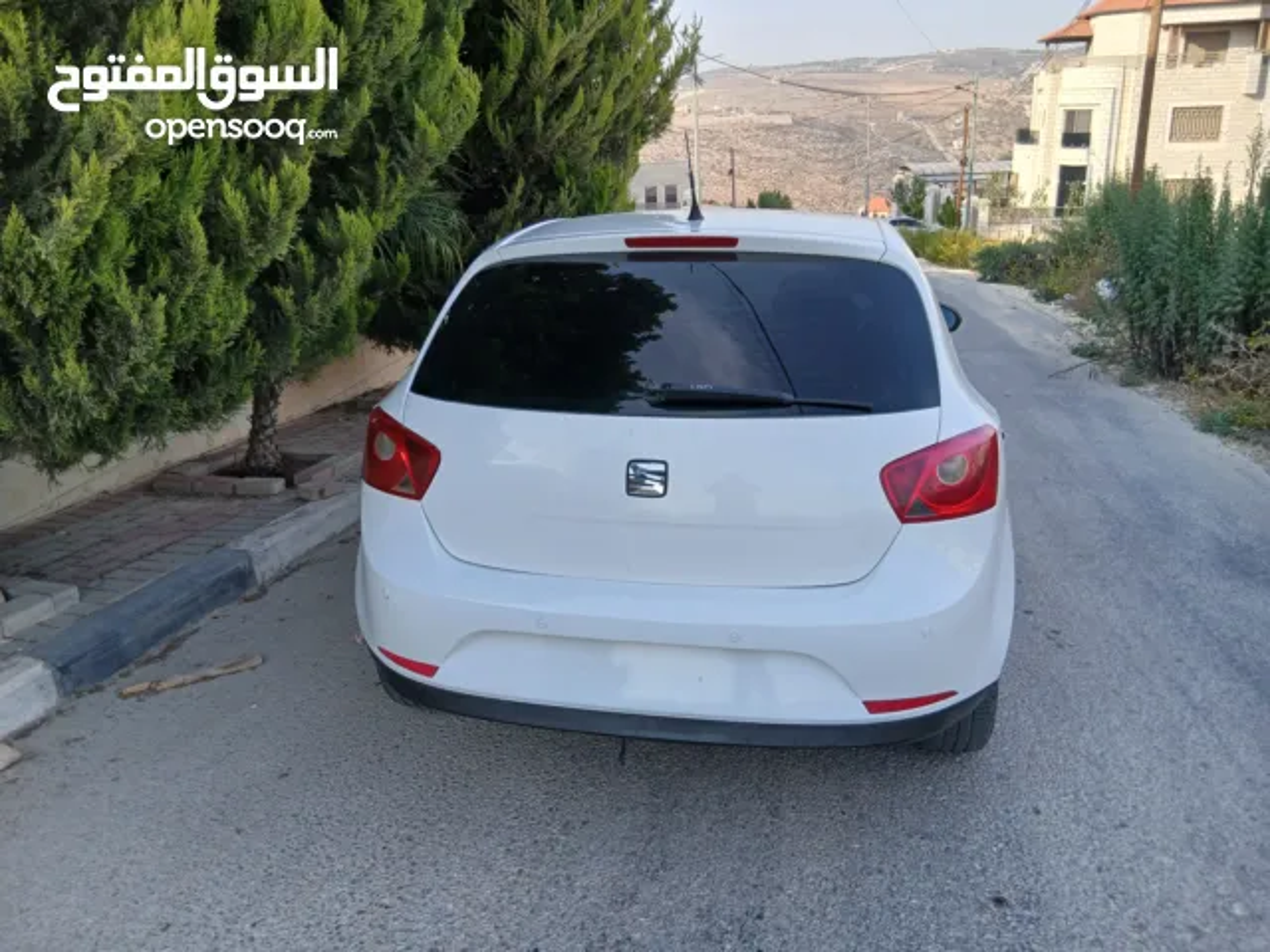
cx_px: 635
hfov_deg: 67.3
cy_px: 476
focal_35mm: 26
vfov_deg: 53.1
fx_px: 954
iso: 20
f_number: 1.8
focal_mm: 3.98
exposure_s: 1/201
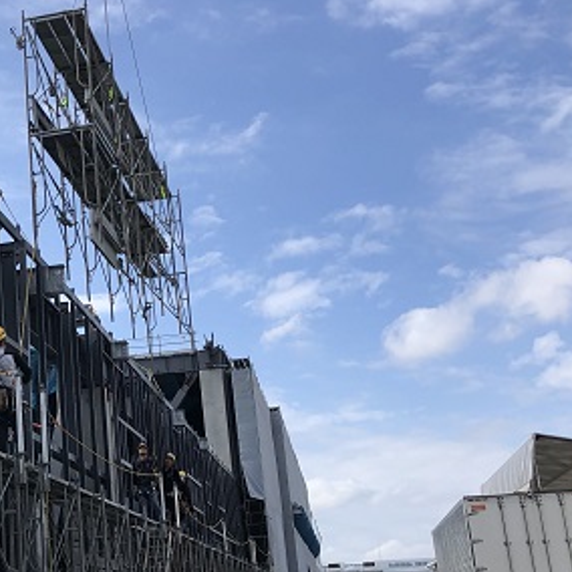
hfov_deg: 28.5
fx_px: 1066
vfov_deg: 30.0
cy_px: 325
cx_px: 27
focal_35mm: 57
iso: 20
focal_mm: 3.99
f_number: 1.8
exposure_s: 1/2525
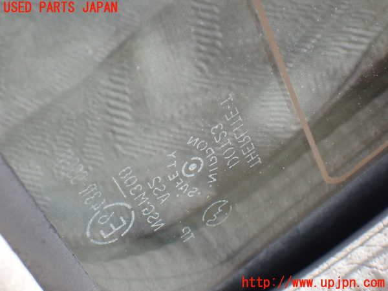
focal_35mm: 94
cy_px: 146
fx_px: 1054
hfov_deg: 20.9
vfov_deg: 15.7
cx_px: 194
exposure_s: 1/400
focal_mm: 16.79
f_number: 4.7
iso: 500
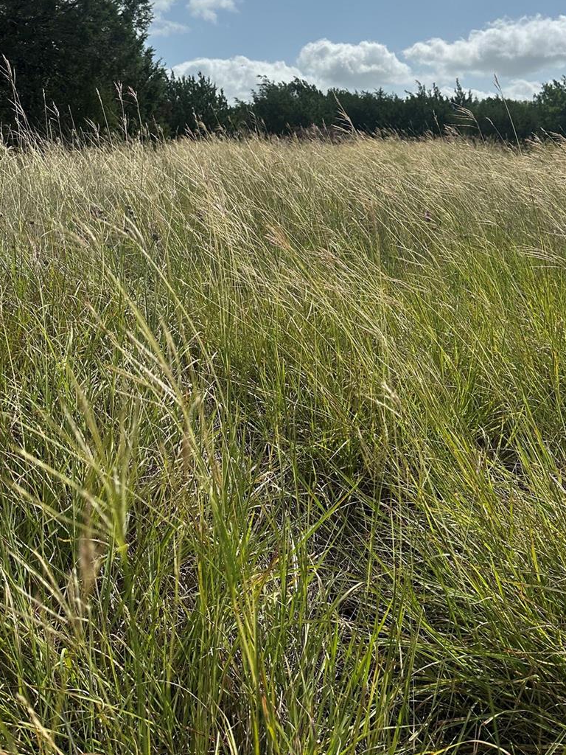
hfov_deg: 39.6
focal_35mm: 36
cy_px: 222
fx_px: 785
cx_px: 254
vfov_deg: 50.0
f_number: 1.78
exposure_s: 1/10753
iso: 80
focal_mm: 6.86
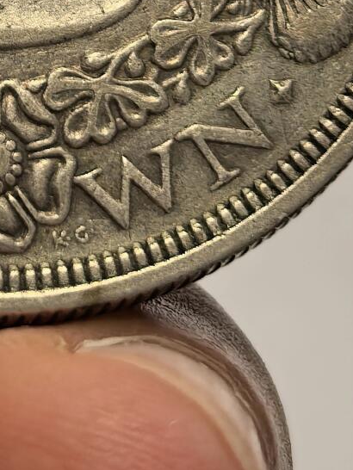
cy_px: -157
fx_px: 2418
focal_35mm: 178
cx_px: -11
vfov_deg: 10.8
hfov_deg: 8.3
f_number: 2
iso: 200
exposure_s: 1/100
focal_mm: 6.98
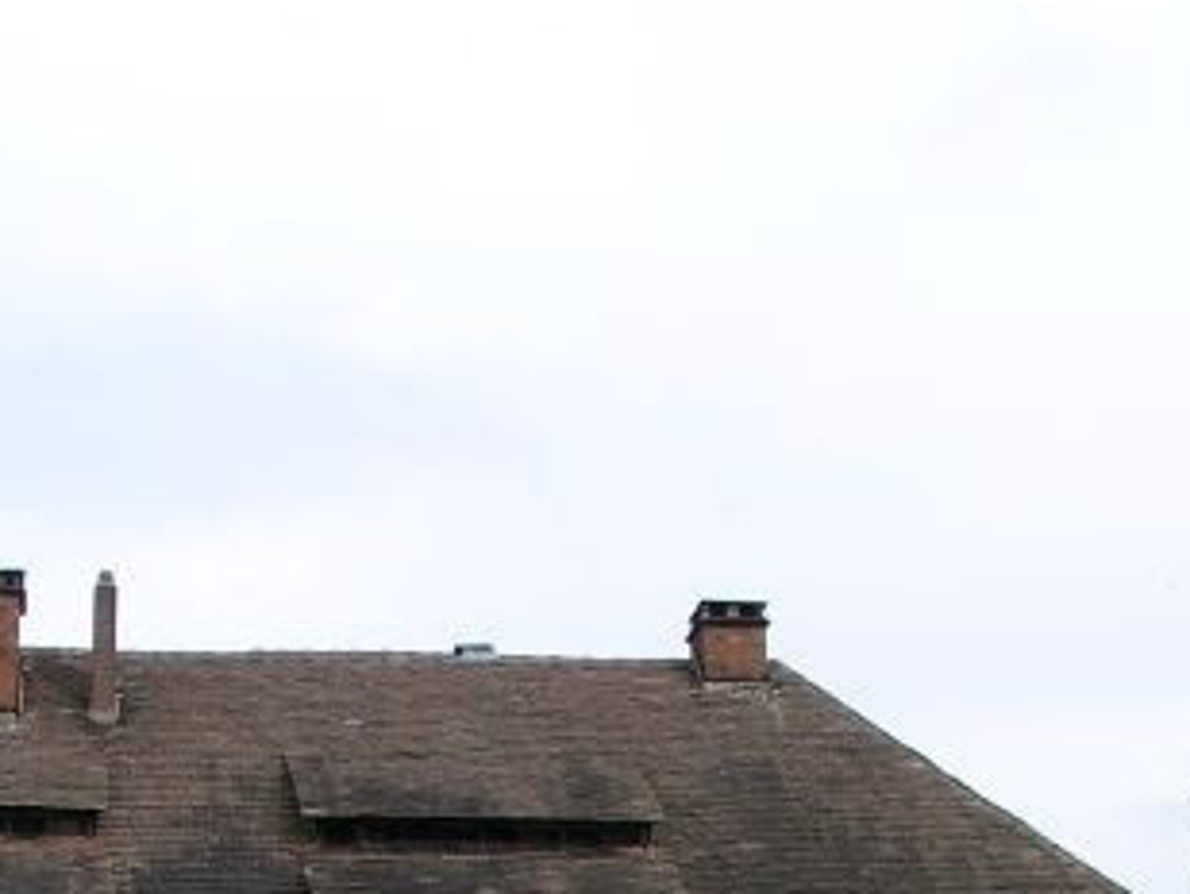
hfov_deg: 22.0
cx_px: 289
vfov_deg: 16.1
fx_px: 3026
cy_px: 1098
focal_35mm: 88
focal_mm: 7.13
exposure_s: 1/448
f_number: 4
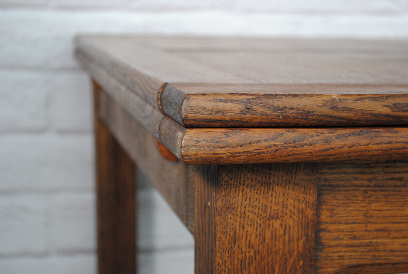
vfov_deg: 19.0
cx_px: 204
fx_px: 818
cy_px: 137
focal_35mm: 72
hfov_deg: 28.0
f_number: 5.6
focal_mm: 48
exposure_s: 1/30
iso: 450
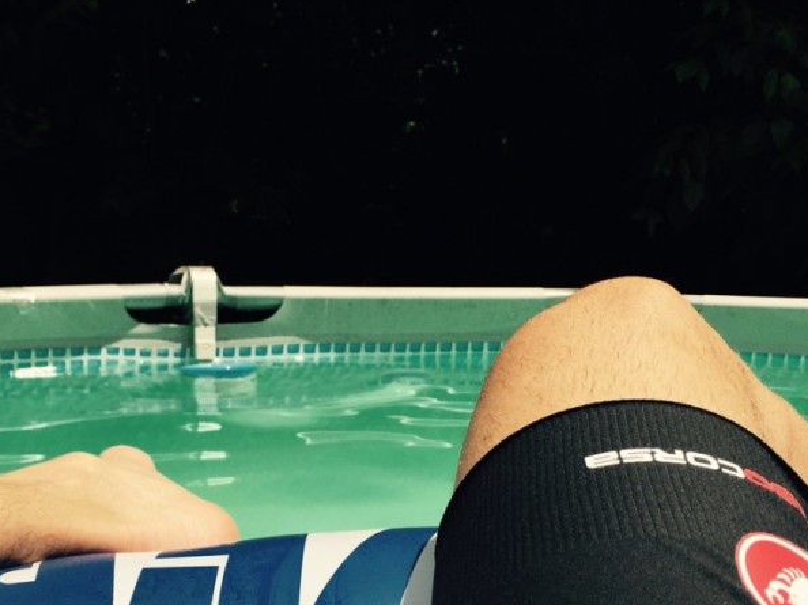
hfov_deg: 38.2
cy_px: 398
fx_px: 1167
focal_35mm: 50
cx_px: 381
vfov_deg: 28.9
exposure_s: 1/3300
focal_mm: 4.15
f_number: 2.2
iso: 32
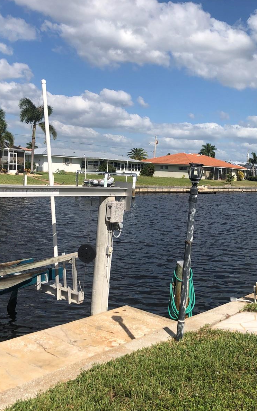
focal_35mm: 40
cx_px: 151
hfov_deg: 31.9
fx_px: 448
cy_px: 206
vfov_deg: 49.3
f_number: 1.8
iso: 25
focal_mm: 4
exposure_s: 1/3247
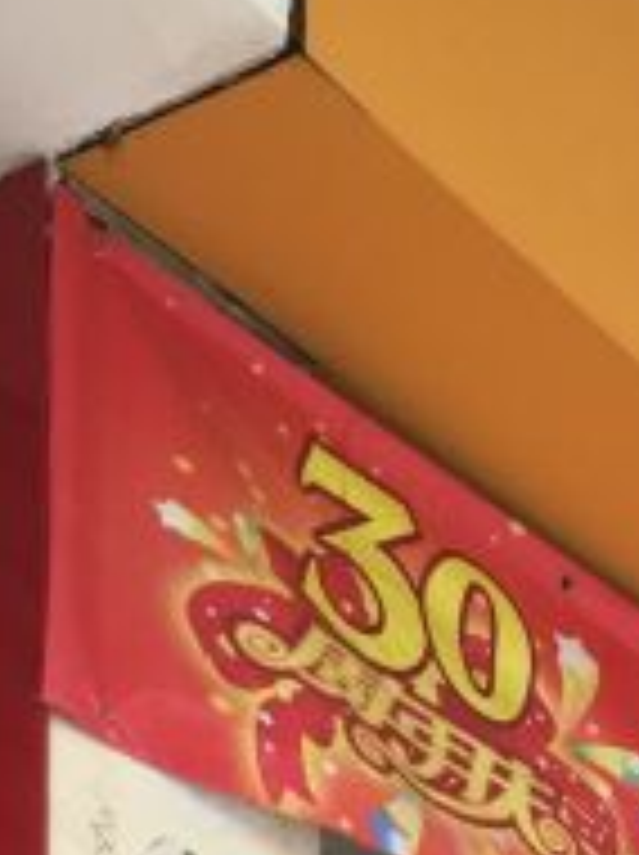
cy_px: 1287
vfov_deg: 16.7
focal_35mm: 107
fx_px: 2640
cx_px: 1168
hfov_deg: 12.5
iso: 32
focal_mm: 4.15
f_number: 2.2
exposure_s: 1/100
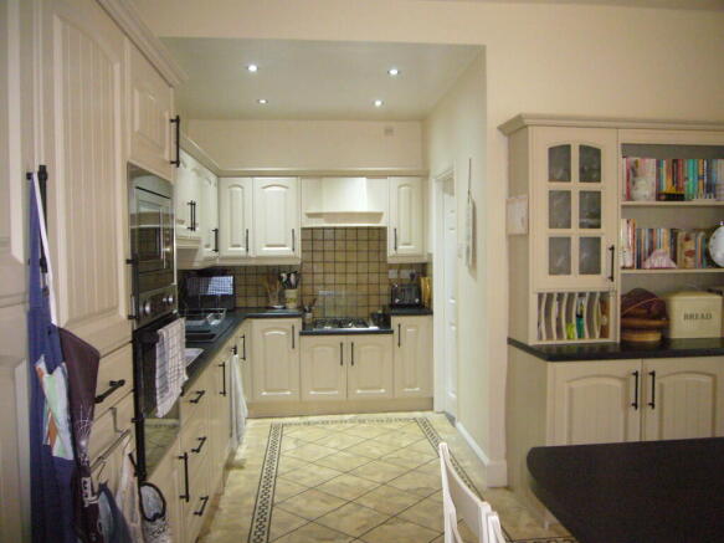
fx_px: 586
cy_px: 272
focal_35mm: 28
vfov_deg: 49.7
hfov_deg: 63.5
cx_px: 362
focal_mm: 4.6
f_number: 2.8
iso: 400
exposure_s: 1/30
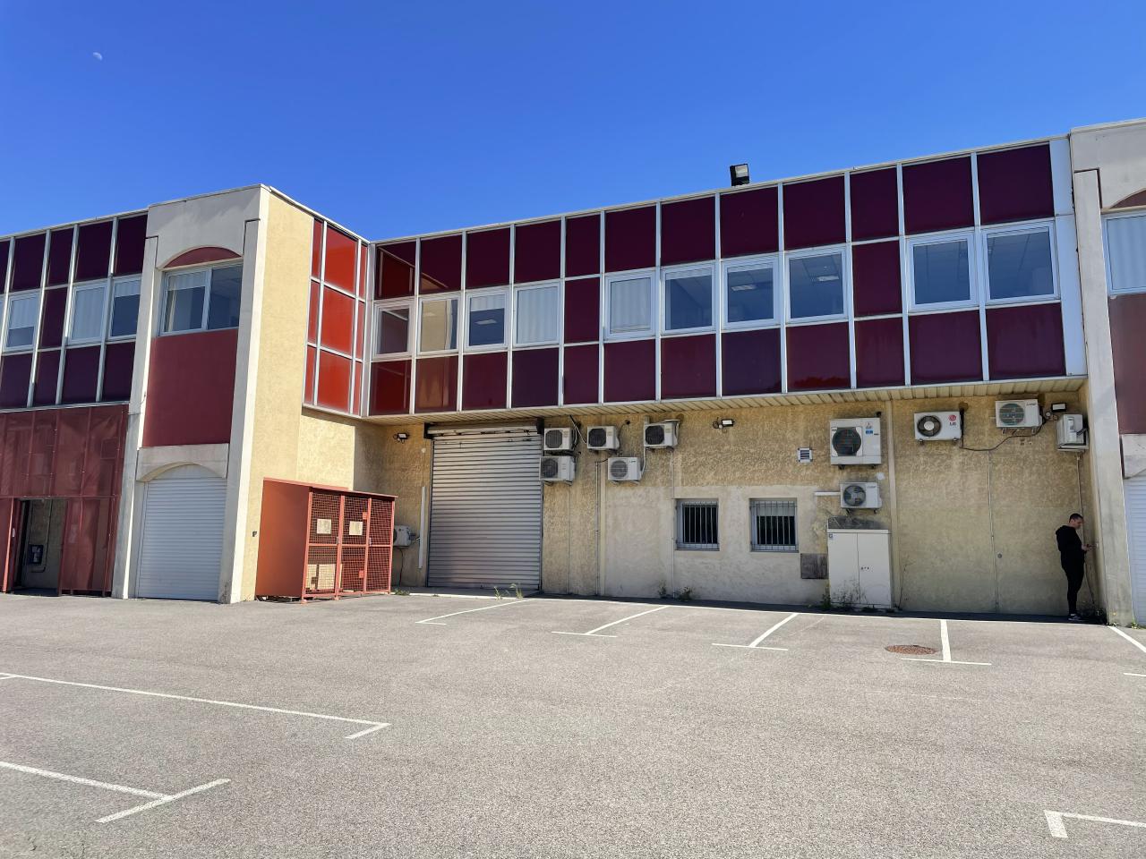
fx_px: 861
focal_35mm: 26
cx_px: 573
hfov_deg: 67.3
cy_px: 430
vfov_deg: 53.1
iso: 32
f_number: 1.6
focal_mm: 4.2
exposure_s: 1/3300
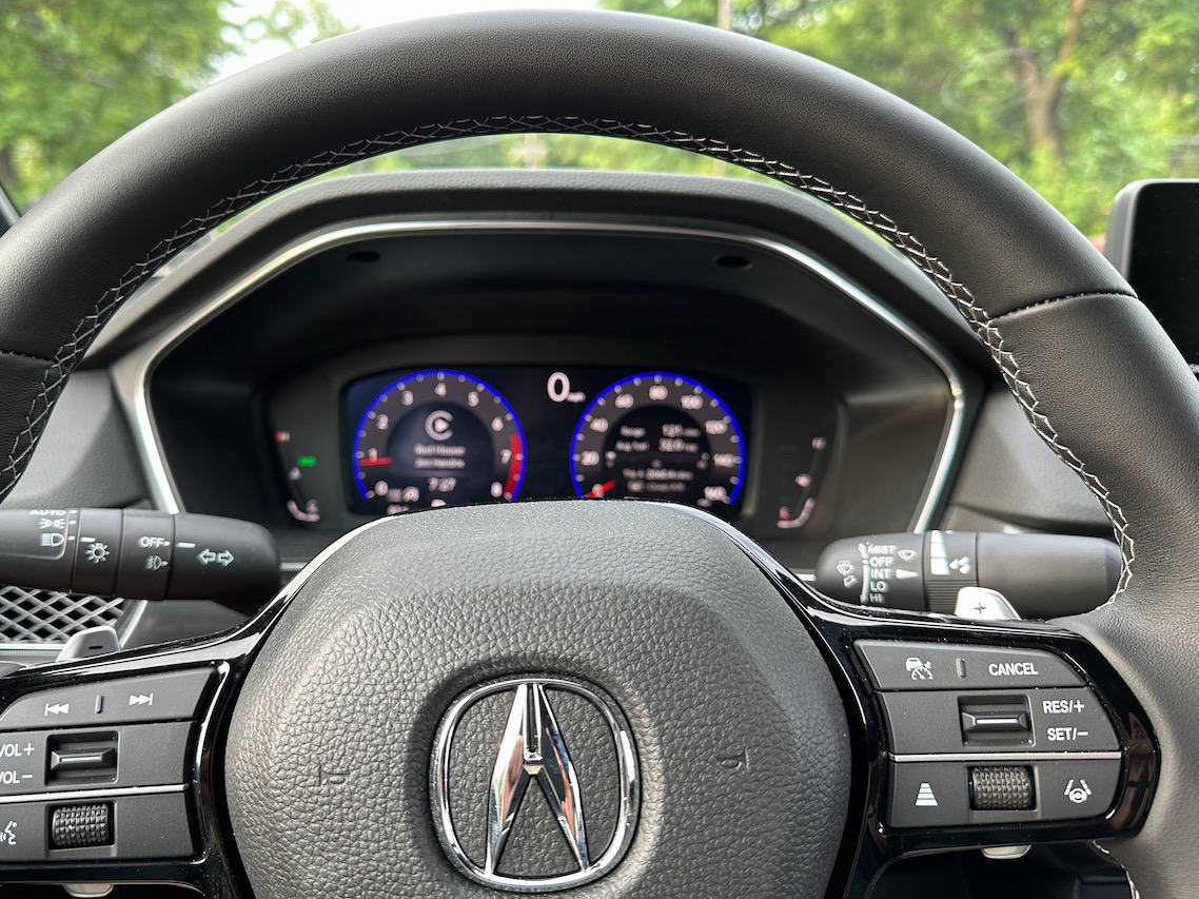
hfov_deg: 65.2
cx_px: 539
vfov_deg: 51.3
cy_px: 444
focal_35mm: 27
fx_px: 935
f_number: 1.78
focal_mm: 6.86
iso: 125
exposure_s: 1/100
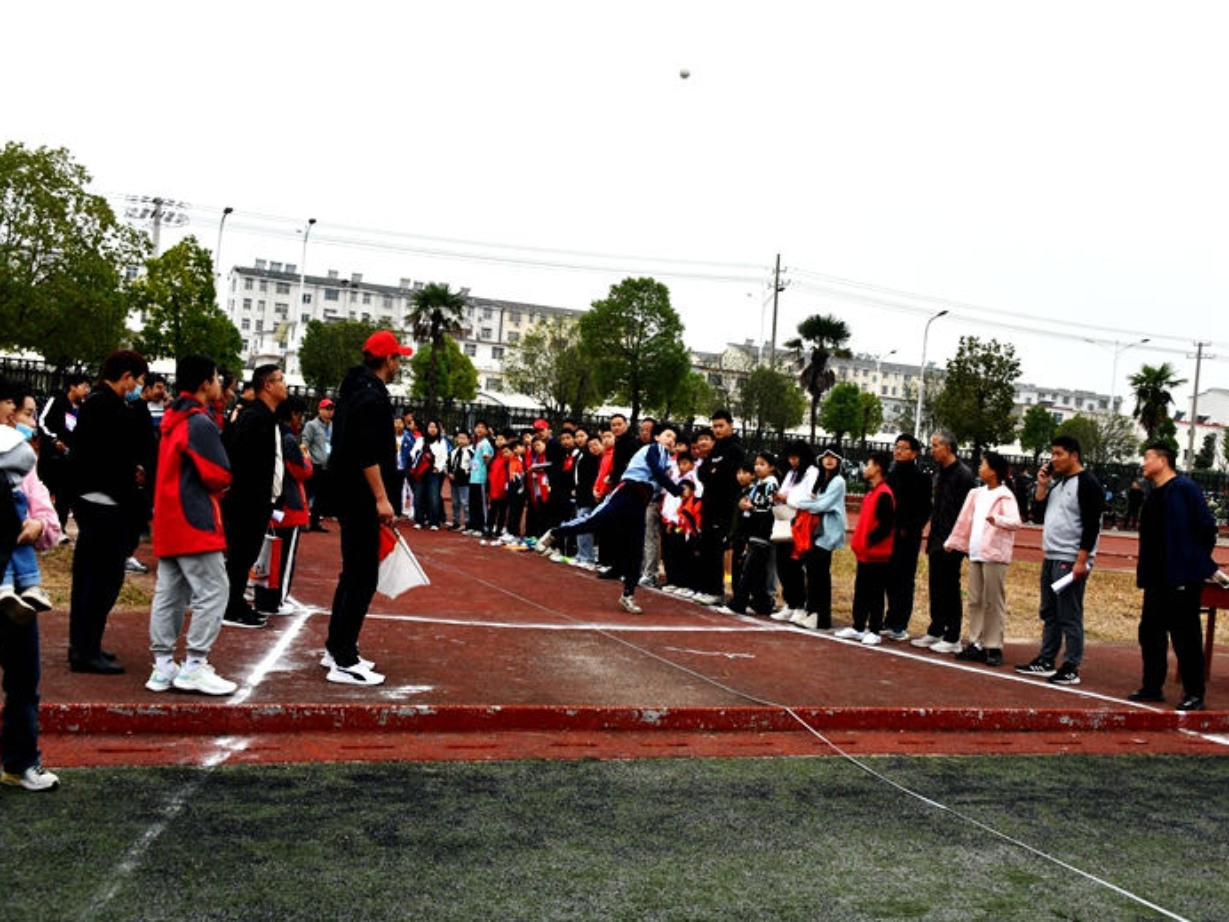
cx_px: 687
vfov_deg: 36.0
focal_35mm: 40
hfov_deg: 46.7
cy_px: 465
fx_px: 1420
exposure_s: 1/500
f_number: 6.3
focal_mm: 36
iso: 640
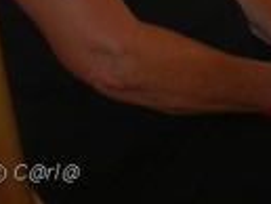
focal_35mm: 177
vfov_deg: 7.9
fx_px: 1387
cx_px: 586
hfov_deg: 10.1
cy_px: -263
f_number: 2.8
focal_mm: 7.8
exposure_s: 1/30
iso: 50
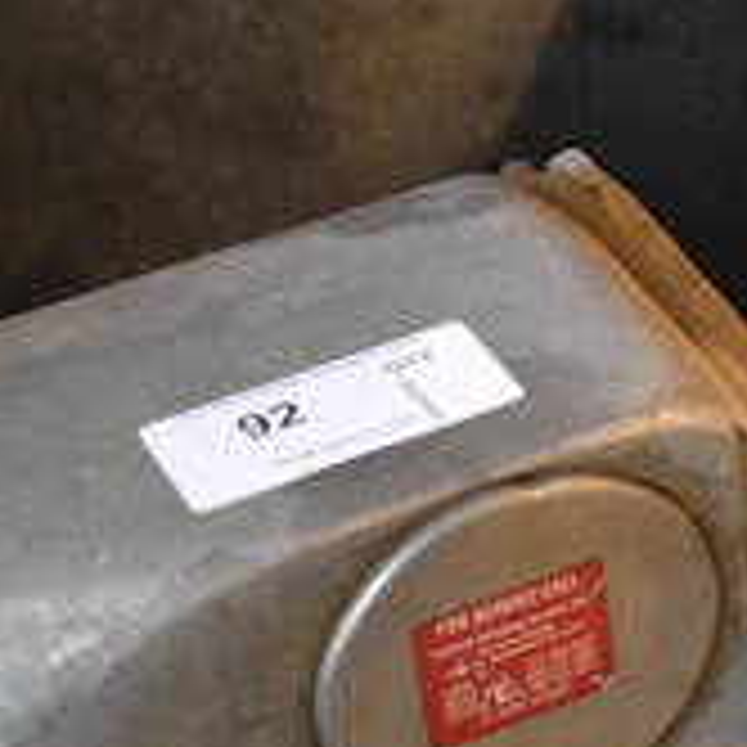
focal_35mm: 127
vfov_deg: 13.6
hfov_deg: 13.0
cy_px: 724
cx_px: 1116
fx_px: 3090
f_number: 4
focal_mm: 27
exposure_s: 1/125
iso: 3600
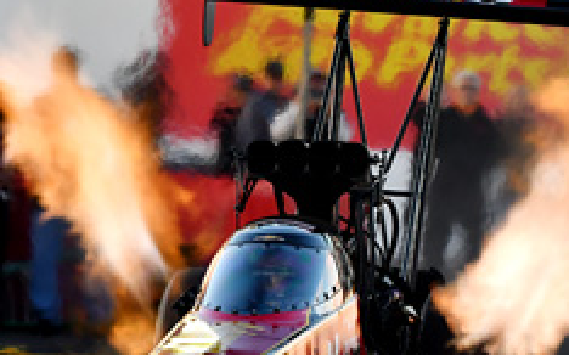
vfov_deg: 2.0
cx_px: 238
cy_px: 277
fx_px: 10121
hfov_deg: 3.2
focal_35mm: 653
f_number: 5.6
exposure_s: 1/800
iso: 800
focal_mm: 200
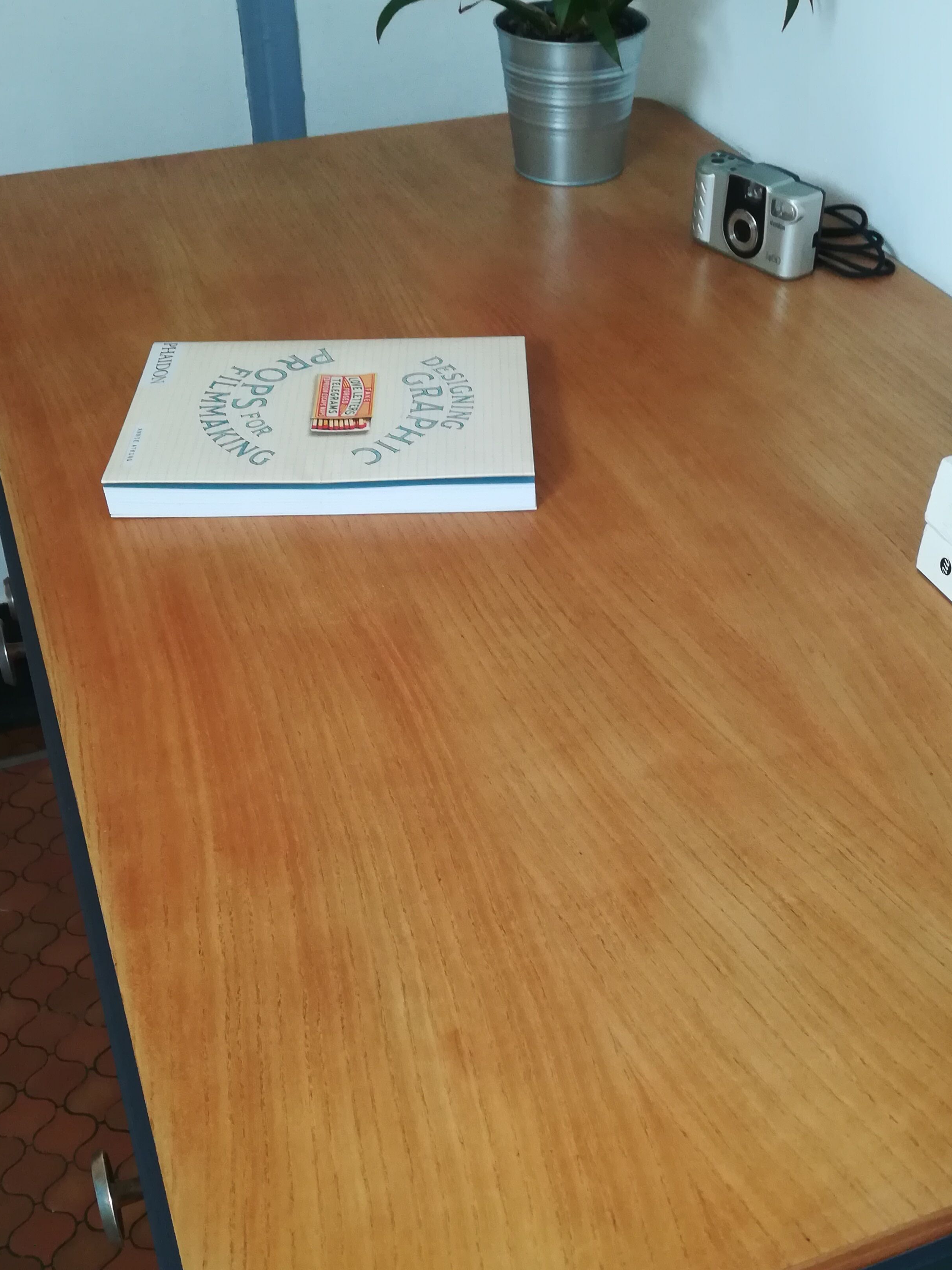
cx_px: 520
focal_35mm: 37
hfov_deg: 38.6
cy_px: 701
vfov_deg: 50.1
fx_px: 1357
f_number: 2.2
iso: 250
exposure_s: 1/33.3
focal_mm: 3.83
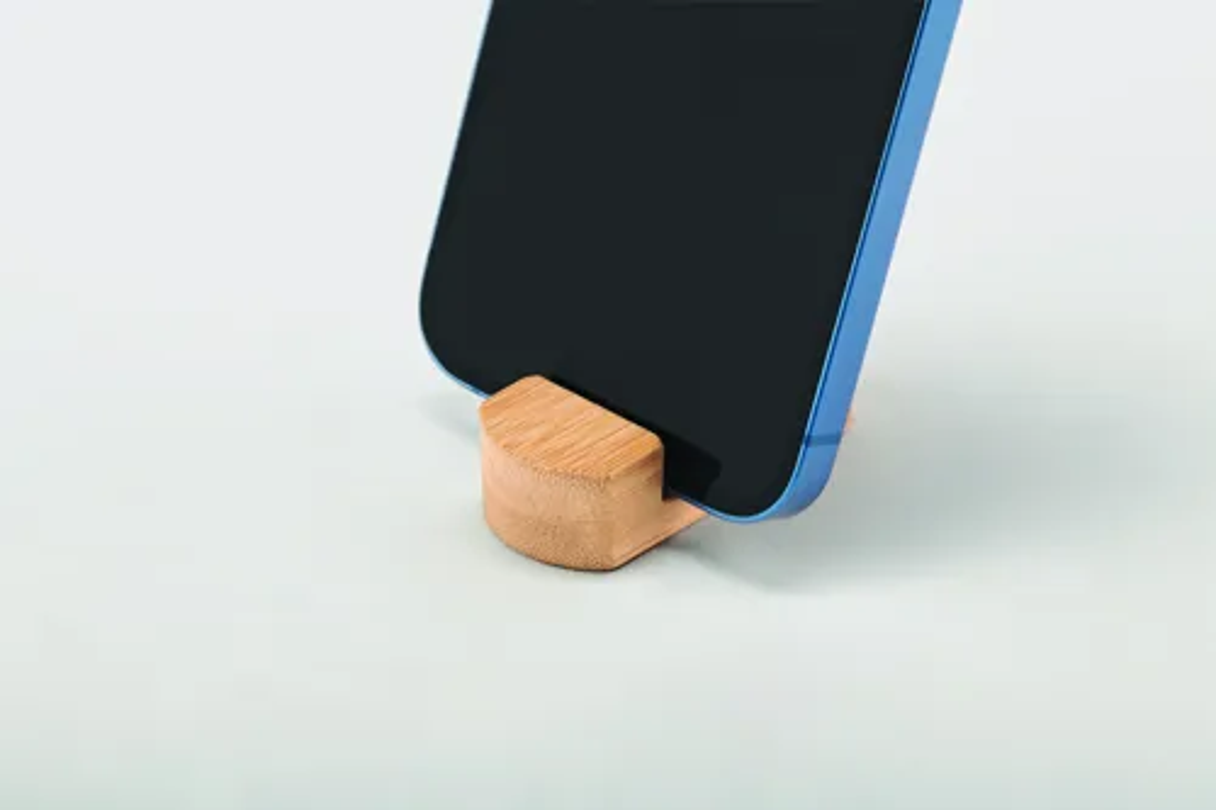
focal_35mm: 105
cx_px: 608
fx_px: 3545
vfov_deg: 13.0
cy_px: 405
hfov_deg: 19.5
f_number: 22
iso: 64
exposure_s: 1/200
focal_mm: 105
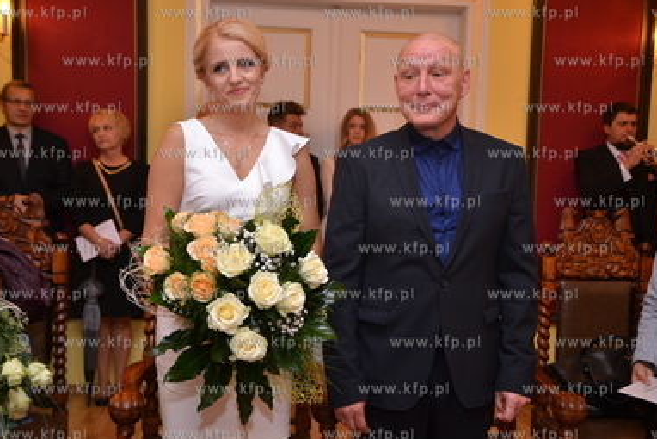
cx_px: 332
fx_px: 803
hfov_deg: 44.5
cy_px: 225
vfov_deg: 30.5
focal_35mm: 44
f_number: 5.6
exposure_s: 1/100
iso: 400
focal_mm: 28
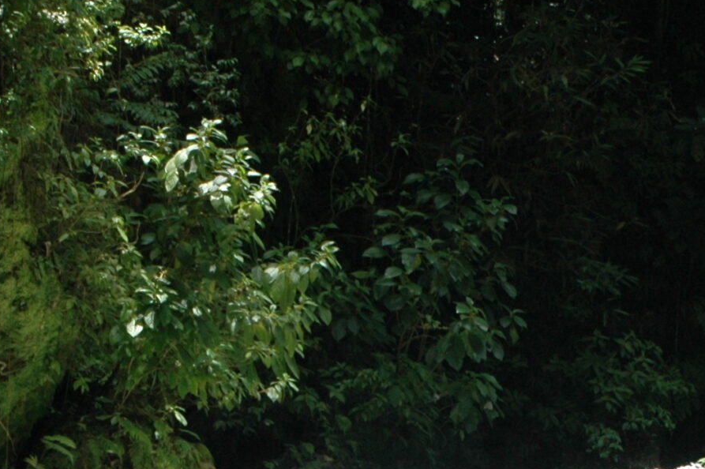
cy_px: 575
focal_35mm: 150
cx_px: 383
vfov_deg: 9.0
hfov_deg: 13.7
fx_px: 2944
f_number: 7.1
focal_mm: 35
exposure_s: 1/200
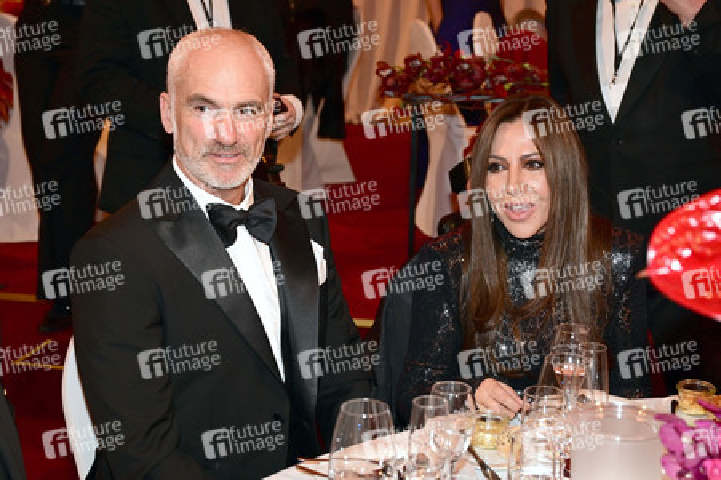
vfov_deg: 28.6
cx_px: 360
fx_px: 941
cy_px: 240
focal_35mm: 47
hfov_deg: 41.9
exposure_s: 1/200
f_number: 4.5
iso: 2500
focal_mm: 47
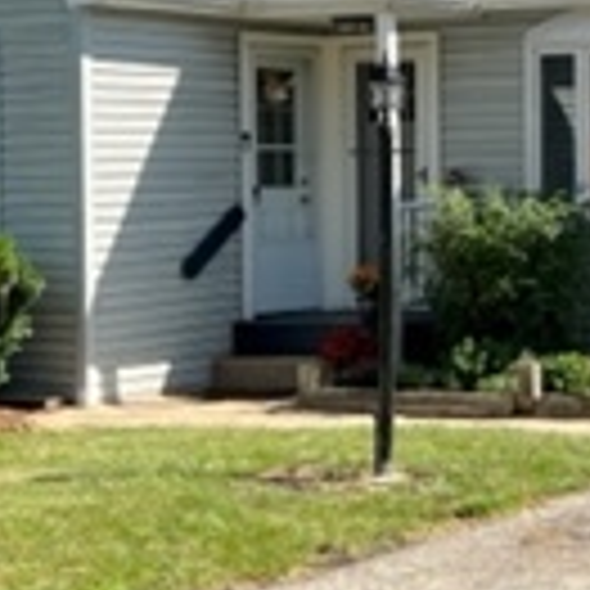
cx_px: 698
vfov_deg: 15.5
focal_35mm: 112
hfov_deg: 15.0
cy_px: 167
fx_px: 2160
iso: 50
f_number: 1.5
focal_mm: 5.7
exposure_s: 1/3356
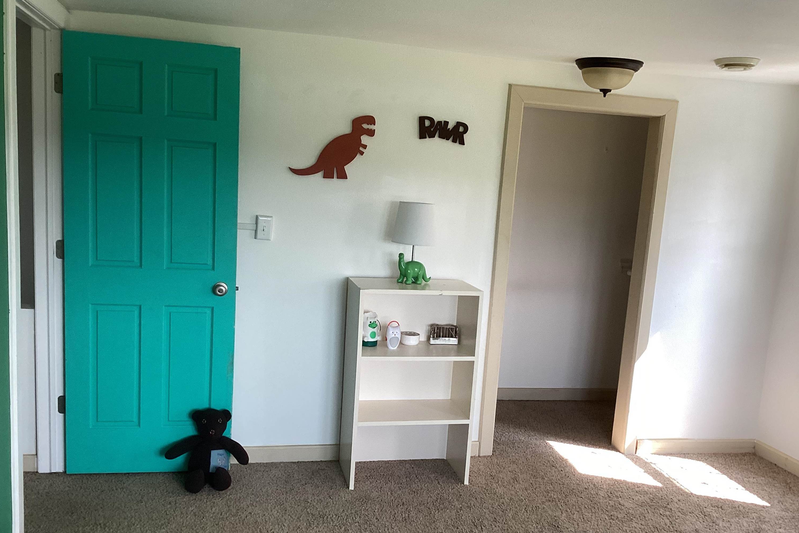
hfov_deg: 57.2
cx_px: 407
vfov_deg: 39.9
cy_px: 300
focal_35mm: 33
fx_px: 732
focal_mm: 3.3
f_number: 2.4
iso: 80
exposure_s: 1/100
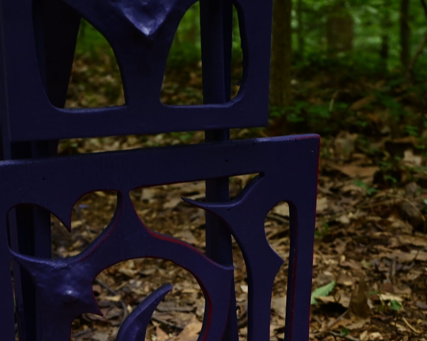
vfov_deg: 22.4
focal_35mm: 66
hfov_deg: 28.6
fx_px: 834
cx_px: 159
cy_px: 331
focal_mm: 30
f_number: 4.8
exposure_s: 1/60
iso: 800
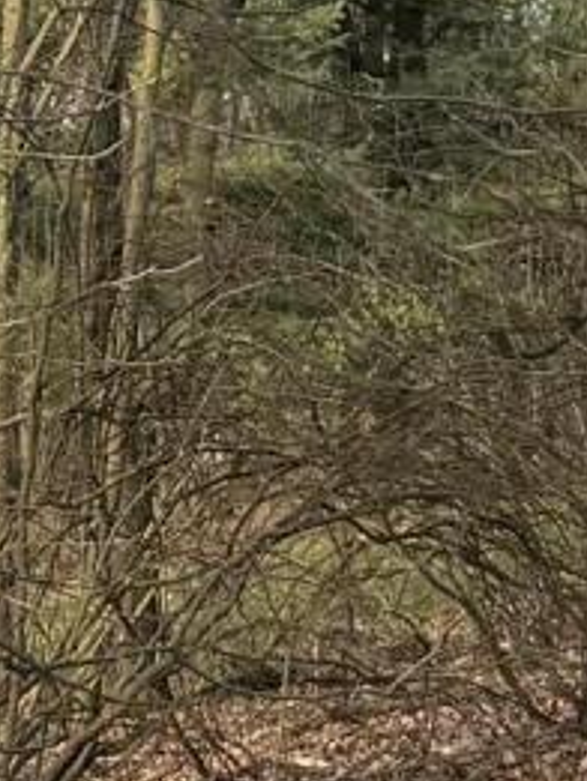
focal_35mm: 184
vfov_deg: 10.4
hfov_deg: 7.7
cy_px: -335
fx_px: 4157
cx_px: -689
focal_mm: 6.76
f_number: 1.78
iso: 64
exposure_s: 1/206
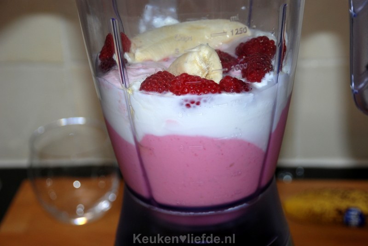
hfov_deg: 26.0
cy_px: 123
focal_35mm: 78
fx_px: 798
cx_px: 184
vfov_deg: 17.6
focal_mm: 52
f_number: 5
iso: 200
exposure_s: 1/60
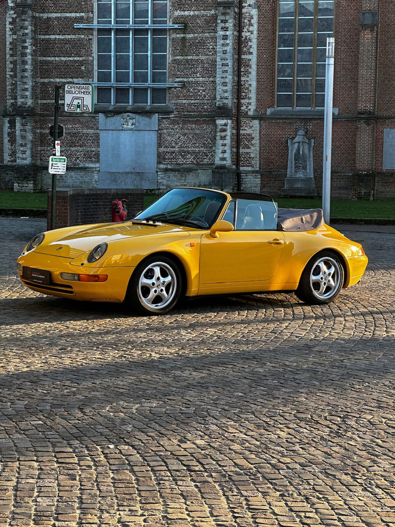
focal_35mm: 77
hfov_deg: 19.1
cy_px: 264
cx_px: 198
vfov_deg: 25.3
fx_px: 1172
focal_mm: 9
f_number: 2.8
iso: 40
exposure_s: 1/99
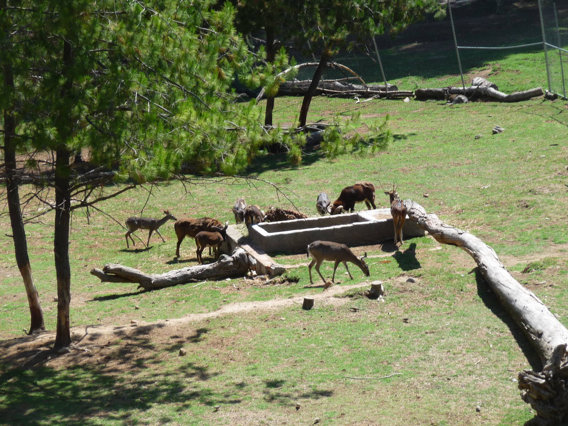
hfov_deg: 13.4
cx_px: 284
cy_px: 213
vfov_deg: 10.1
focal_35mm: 147
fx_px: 2412
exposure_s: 1/250
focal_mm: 25.2
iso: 100
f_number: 4.8
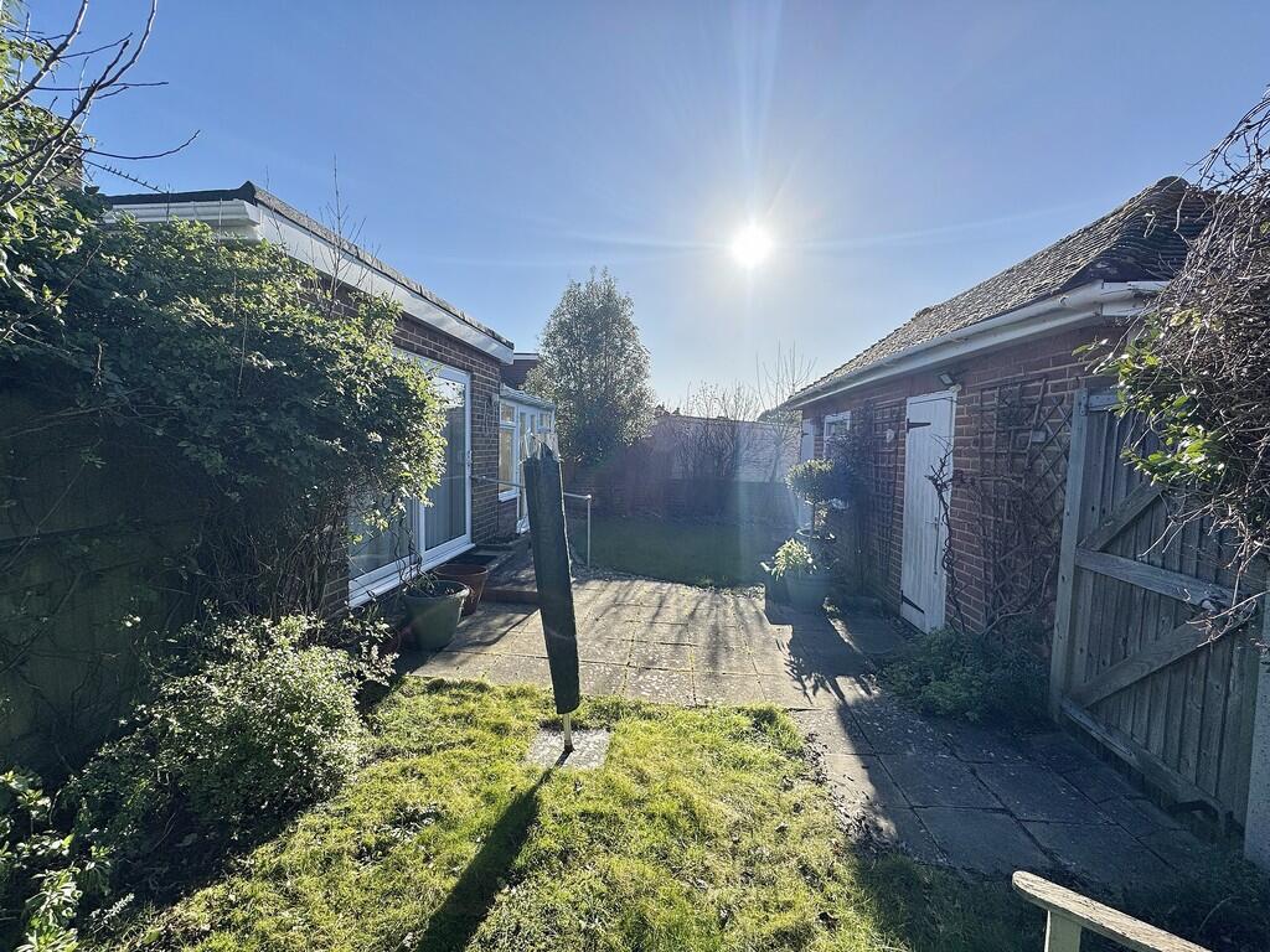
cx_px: 635
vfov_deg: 85.7
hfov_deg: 102.1
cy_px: 476
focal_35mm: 14
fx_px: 514
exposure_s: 1/1789
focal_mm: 2.22
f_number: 2.2
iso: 50
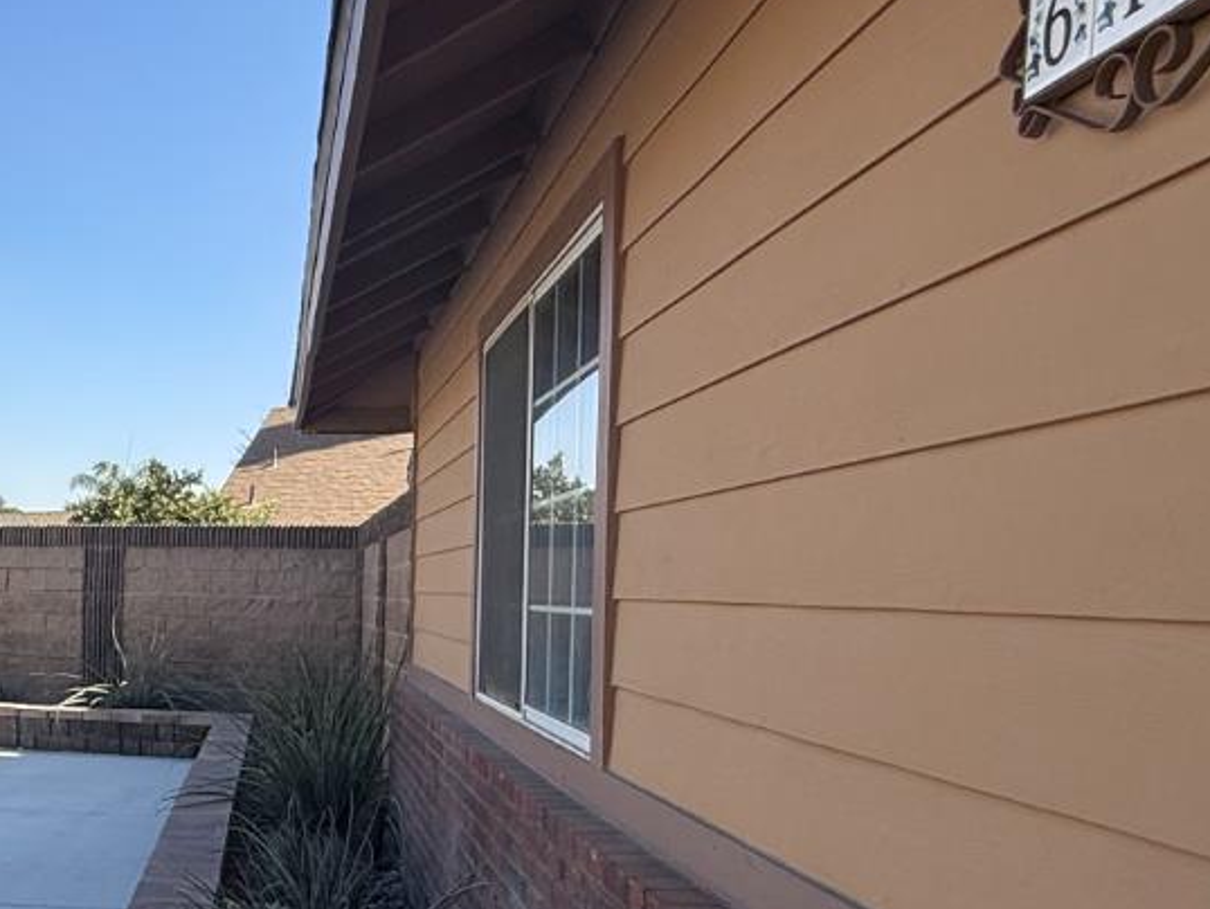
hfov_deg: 40.0
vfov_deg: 36.4
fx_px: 1364
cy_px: 627
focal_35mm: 39
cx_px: -83
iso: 20
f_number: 2.2
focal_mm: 2.22
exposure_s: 1/486
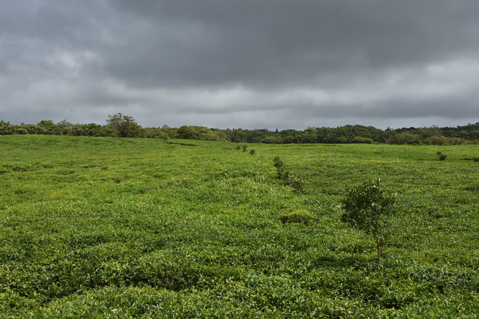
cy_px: 160
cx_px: 240
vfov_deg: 26.5
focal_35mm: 51
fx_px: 679
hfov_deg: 38.9
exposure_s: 1/500
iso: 200
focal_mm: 34
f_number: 11
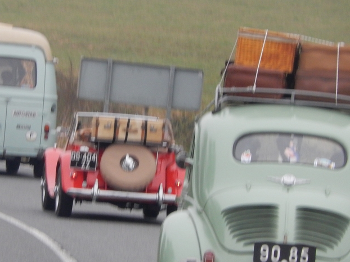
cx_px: 111
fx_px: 4861
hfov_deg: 4.1
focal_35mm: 481
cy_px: 117
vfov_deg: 3.1
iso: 400
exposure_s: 1/125
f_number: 6
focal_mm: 53.6
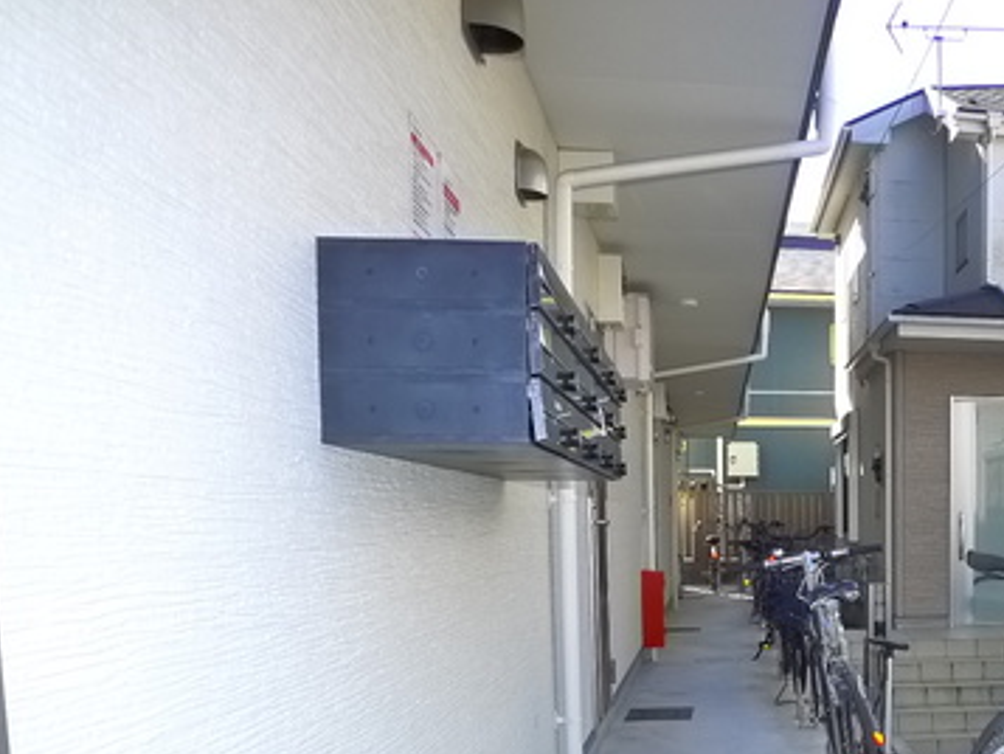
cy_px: 623
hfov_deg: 37.4
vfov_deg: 30.0
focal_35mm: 47
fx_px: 1364
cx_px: 928
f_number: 2.8
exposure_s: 1/320
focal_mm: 5.1
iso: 400
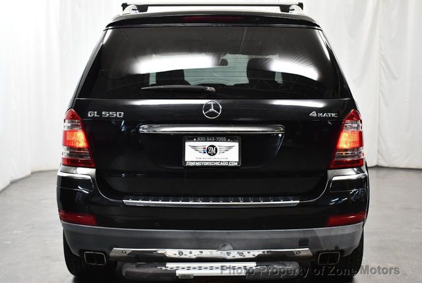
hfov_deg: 34.4
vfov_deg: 23.5
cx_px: 211
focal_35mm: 58
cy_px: 142
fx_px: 681
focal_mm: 29
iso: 2000
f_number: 4.2
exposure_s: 1/125
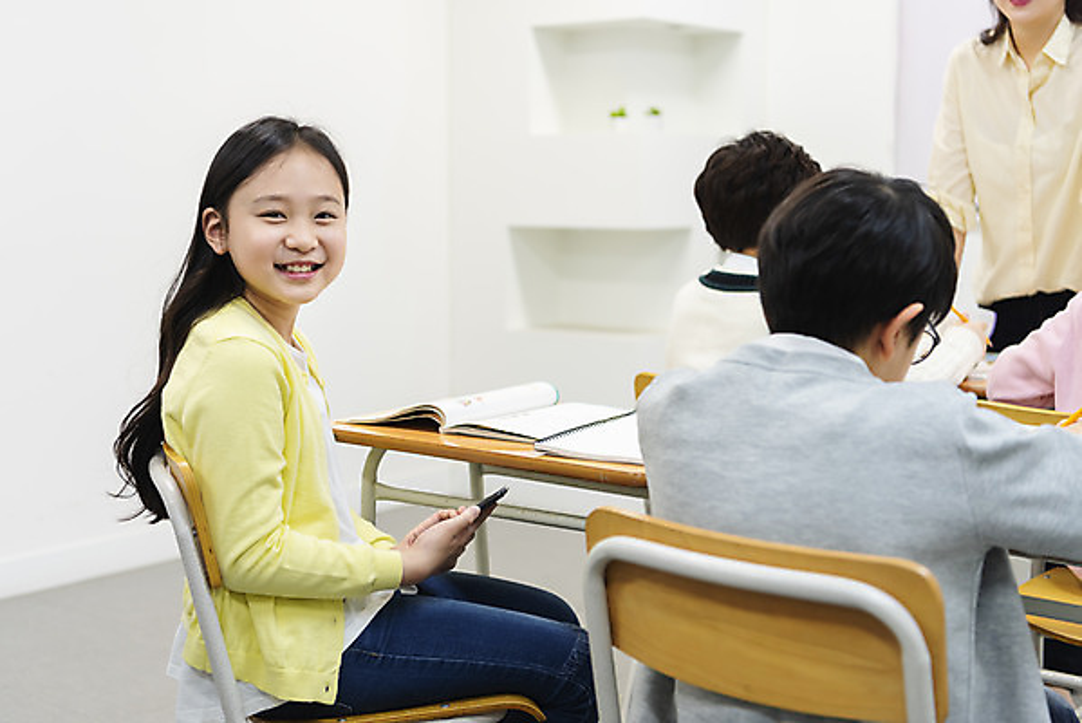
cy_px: 362
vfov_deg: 27.0
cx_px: 541
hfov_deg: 39.6
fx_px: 1503
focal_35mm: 50
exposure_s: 1/100
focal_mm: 50
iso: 640
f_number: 2.8
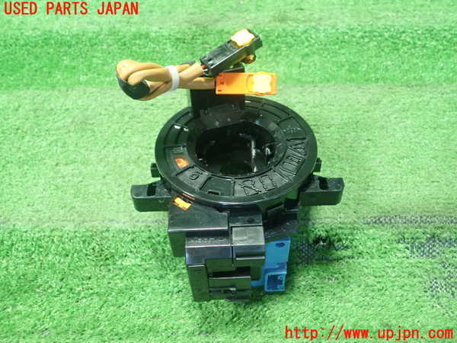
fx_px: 396
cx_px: 228
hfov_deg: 60.0
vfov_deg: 46.8
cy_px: 172
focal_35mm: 30
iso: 800
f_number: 2.3
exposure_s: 1/100
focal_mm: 5.5
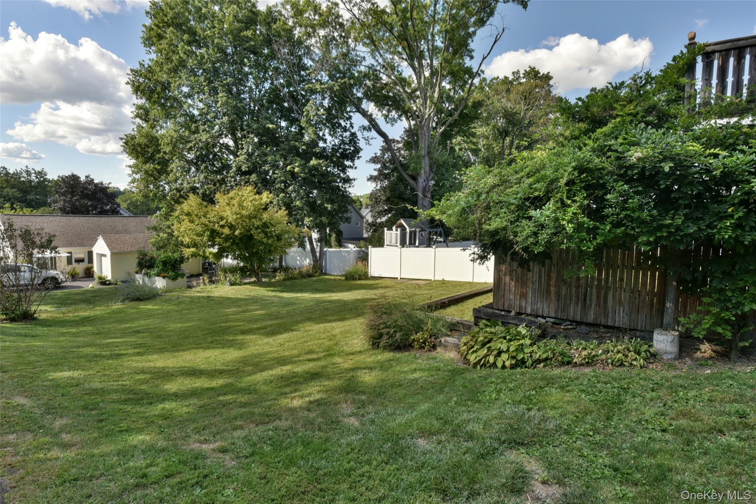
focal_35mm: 19
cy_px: 252
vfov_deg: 64.6
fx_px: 399
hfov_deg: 86.9
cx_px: 378
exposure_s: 1/125
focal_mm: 19
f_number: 19
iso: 1000
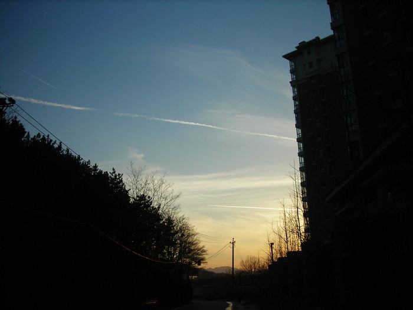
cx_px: 206
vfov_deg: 37.7
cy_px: 155
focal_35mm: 38
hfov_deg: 49.0
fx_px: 453
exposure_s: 1/130
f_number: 6.4
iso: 50
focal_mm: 6.3
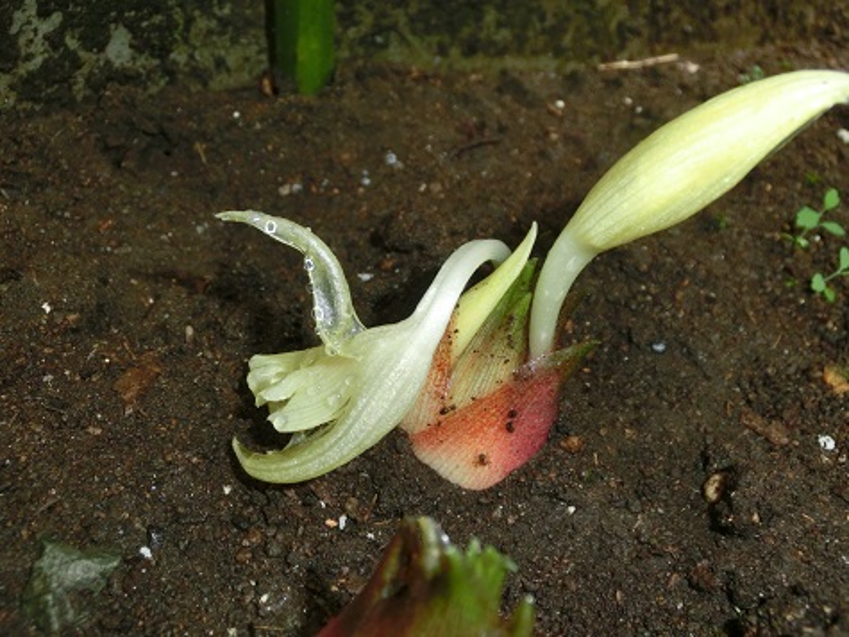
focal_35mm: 37
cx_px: 424
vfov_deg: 38.6
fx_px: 907
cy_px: 318
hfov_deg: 50.1
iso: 250
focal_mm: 6.5
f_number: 4.1
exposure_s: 1/60
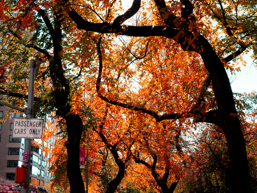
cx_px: 128
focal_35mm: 56
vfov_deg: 26.1
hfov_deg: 34.3
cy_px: 96
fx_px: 416
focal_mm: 28
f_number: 8
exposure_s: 1/200
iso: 200
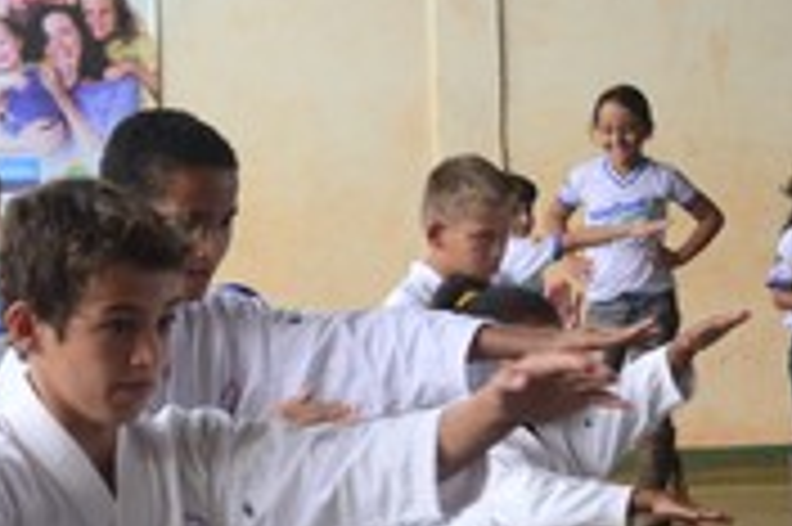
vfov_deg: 8.1
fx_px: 3714
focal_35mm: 169
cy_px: 427
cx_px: 14
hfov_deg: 12.0
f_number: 5.6
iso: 400
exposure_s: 1/160
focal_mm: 44
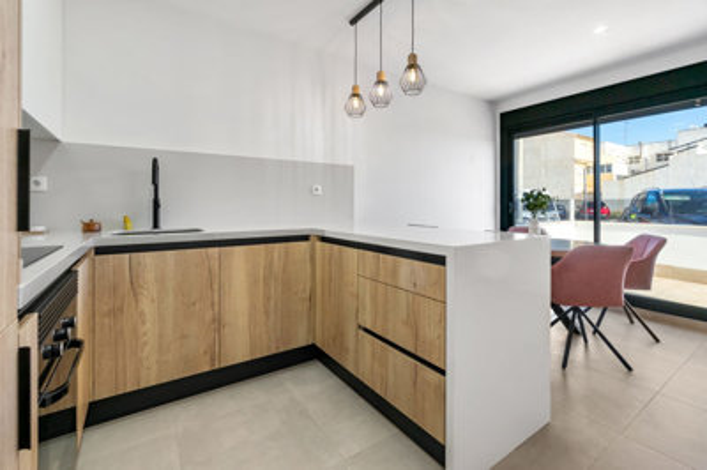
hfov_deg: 100.4
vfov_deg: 77.2
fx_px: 294
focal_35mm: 15
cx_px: 354
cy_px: 235
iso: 320
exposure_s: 1/20
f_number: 8
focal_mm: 10
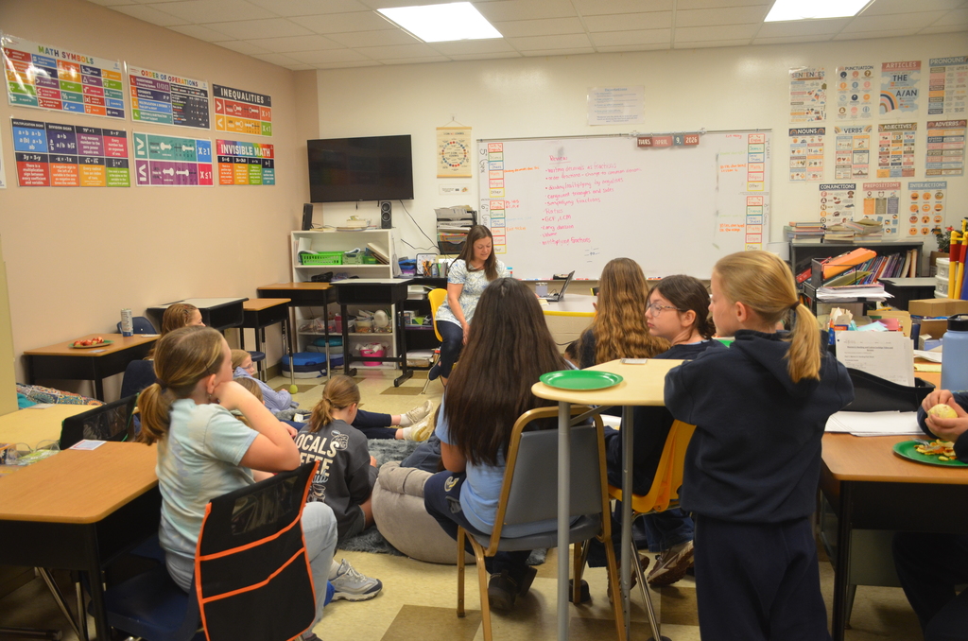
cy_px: 320
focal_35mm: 33
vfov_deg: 39.8
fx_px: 885
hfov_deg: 57.3
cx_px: 484
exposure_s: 1/50
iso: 800
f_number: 3.5
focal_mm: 22
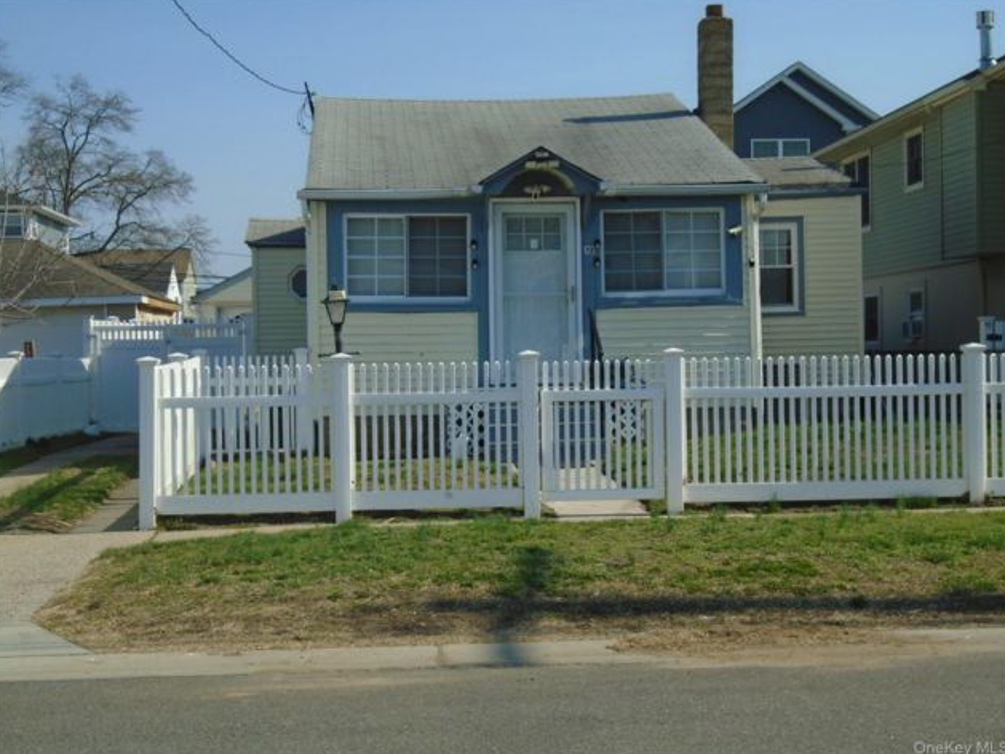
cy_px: 375
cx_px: 503
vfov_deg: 24.8
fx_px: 1713
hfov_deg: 32.7
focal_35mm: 59
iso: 100
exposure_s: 1/800
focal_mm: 10.2
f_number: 4.9
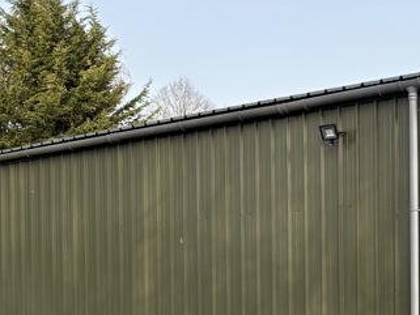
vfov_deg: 17.4
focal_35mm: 83
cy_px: 305
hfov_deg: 23.0
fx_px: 1007
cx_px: 365
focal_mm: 5.96
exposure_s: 1/831
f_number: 1.6
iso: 50
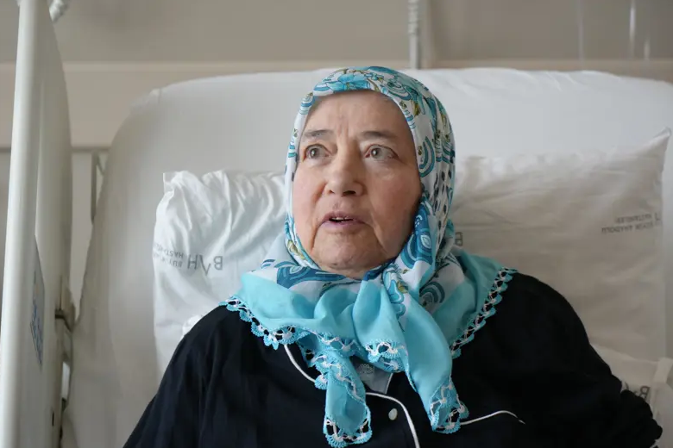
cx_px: 349
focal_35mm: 79
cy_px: 250
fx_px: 1477
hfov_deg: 25.7
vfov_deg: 17.3
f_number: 4
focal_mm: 70
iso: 800
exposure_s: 1/160
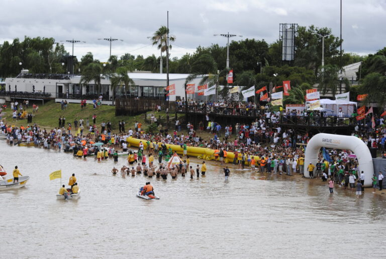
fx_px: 1127
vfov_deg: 13.1
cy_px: 130
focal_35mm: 105
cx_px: 193
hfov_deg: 19.4
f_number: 5.6
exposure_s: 1/500
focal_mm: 70
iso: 100
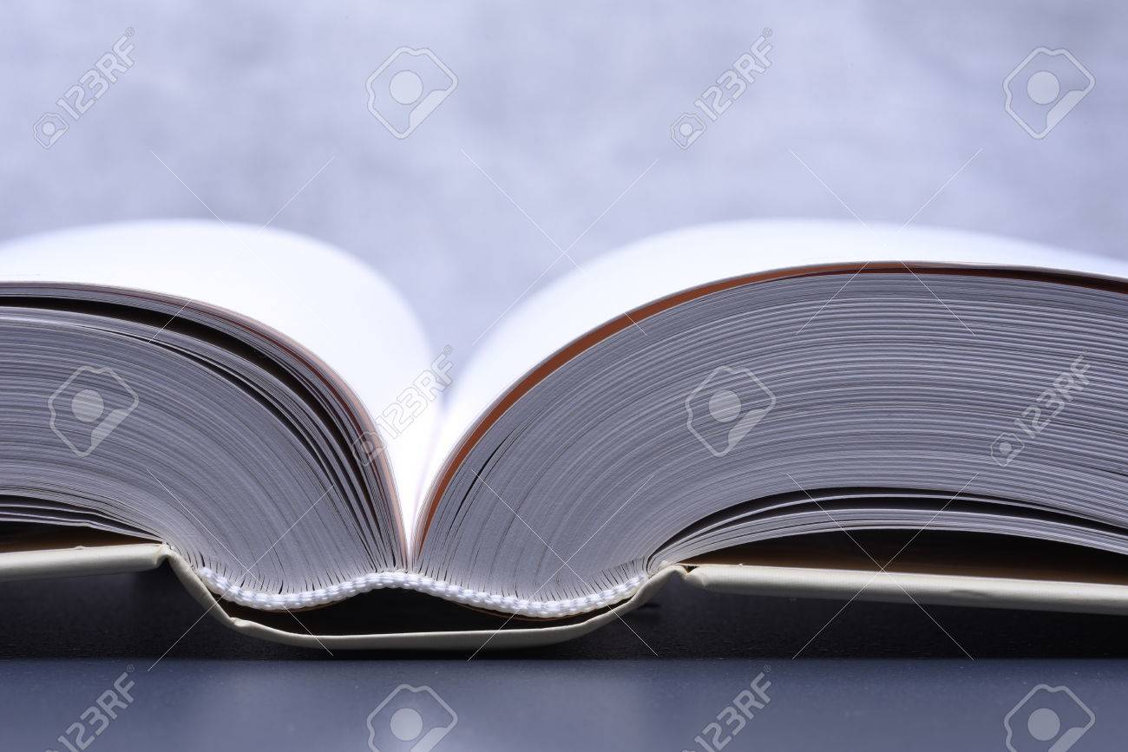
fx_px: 3290
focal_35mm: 105
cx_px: 564
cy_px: 376
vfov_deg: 13.0
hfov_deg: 19.5
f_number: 25
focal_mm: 105
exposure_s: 1/60
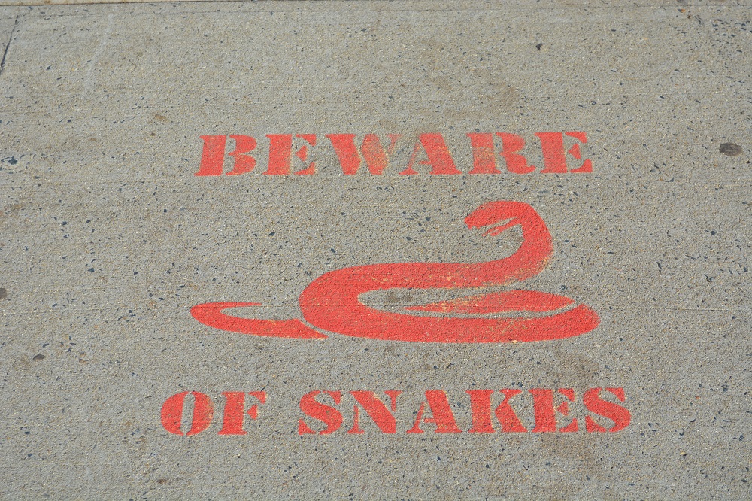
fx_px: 1723
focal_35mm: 82
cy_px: 250
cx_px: 376
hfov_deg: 24.6
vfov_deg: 16.5
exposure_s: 1/250
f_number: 8
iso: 100
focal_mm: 55
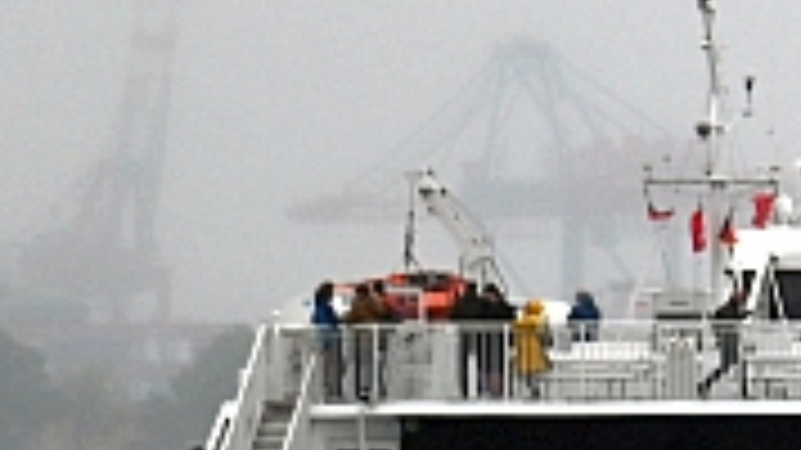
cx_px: 2115
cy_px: 547
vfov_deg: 1.7
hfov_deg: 3.0
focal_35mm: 723
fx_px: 15351
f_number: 4.5
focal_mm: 120
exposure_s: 1/500
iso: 200
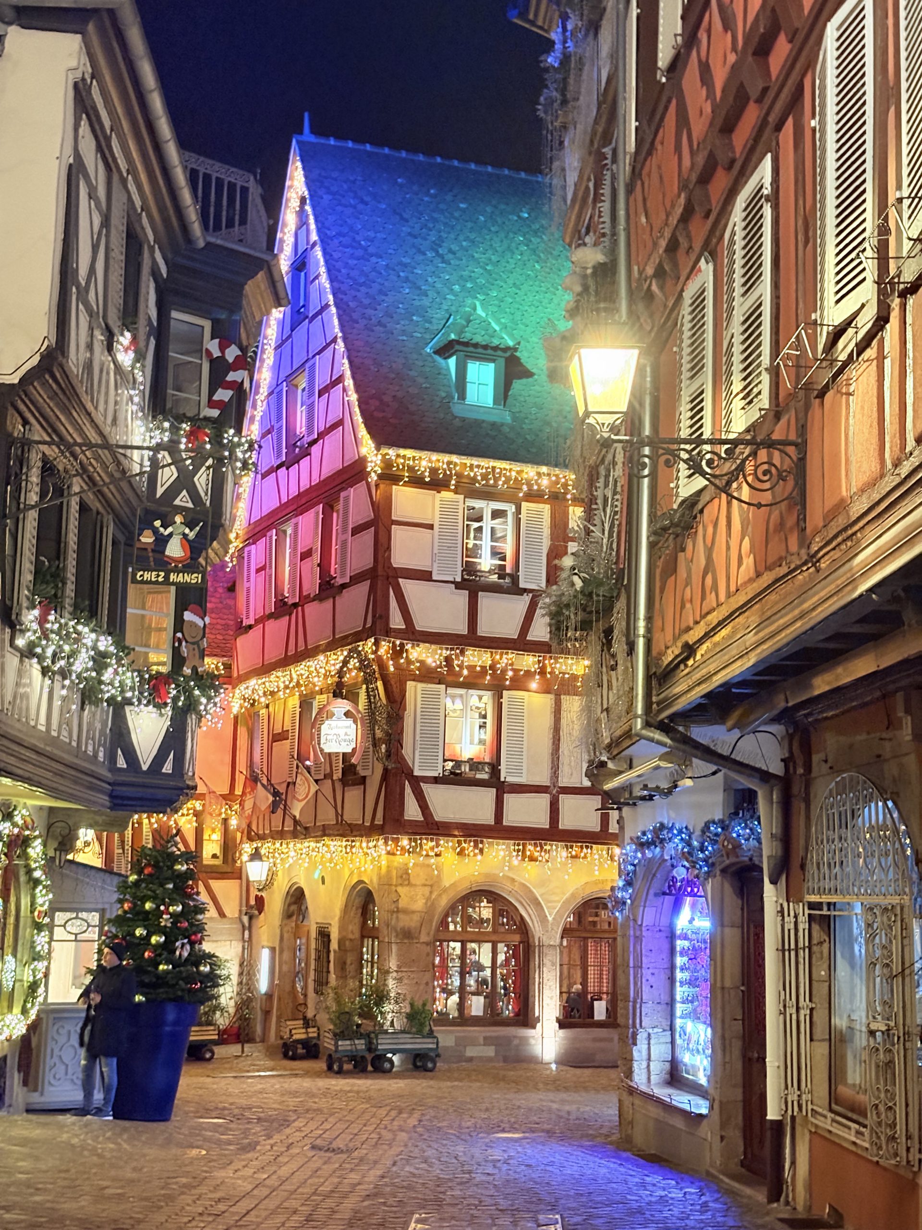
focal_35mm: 52
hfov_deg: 28.0
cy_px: 615
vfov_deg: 36.8
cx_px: 461
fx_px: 1847
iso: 320
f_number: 1.6
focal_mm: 5.96
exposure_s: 1/20
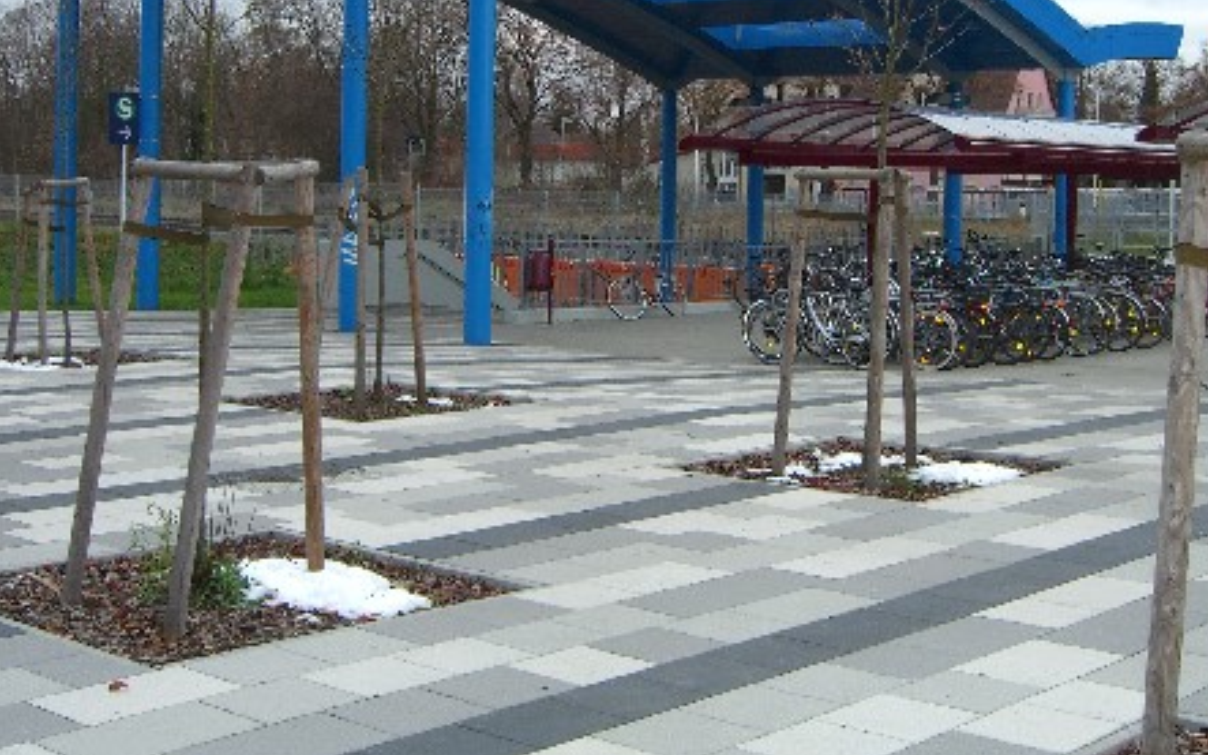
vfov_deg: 24.2
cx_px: 697
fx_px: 1745
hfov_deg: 38.1
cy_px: 217
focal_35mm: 53
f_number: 2.8
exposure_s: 1/80
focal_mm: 7.9
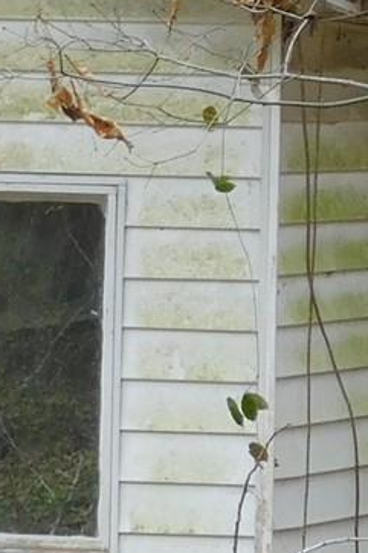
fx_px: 12093
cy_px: 206
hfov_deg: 1.7
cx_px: -409
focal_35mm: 788
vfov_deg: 2.6
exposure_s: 1/125
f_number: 5
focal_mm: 23.7
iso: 125
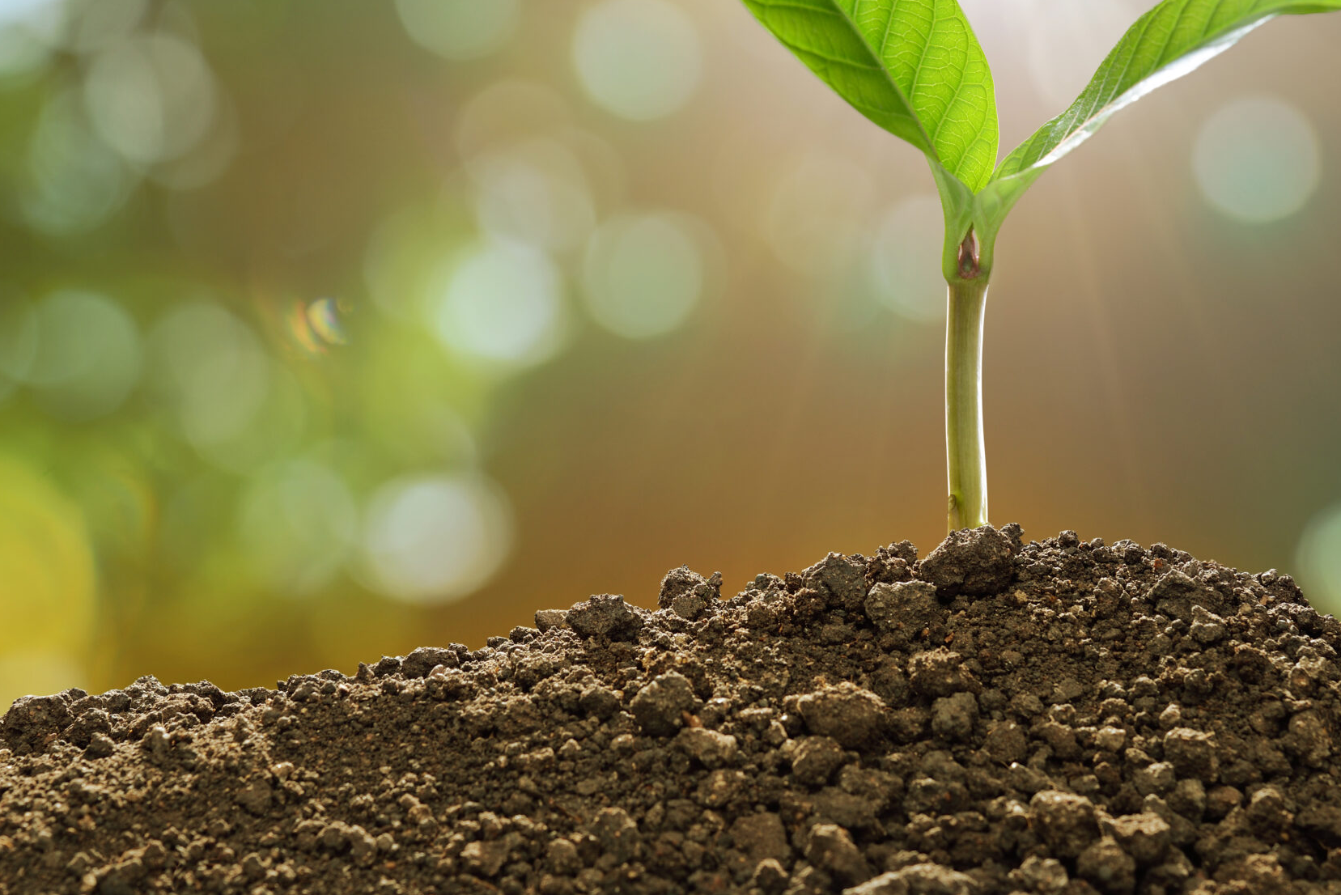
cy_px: 262
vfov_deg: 4.5
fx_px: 11514
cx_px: 618
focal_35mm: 309
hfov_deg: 6.7
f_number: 5.6
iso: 100
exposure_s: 1/500
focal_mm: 200
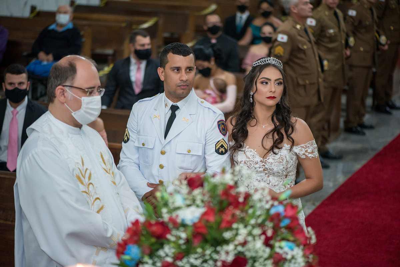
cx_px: 200
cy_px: 134
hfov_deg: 19.4
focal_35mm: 105
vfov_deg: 13.1
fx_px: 1167
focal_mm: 105
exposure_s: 1/100
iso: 1600
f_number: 2.8
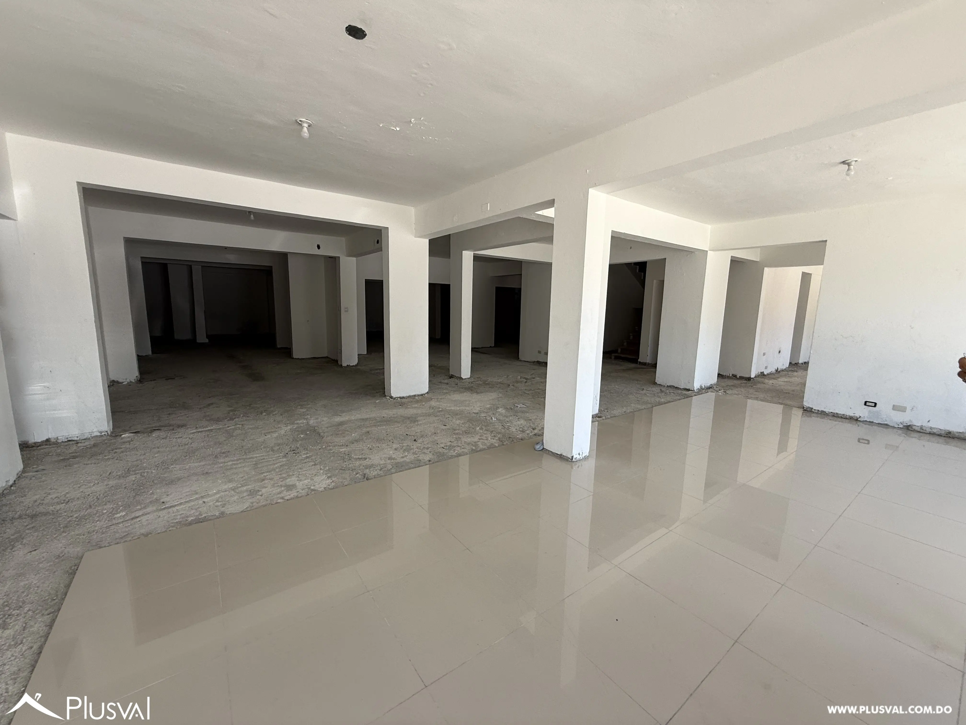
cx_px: 483
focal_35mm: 14
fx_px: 391
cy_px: 362
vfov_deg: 85.7
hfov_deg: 102.1
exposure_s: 1/165
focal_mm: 2.22
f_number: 2.2
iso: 50
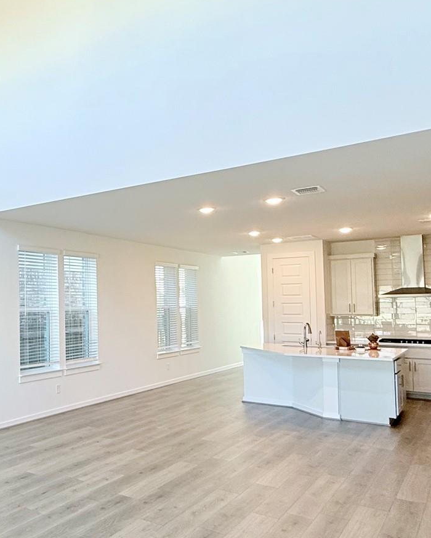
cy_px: 287
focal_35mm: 32
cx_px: 7
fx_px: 510
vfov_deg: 55.6
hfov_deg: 40.5
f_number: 2.2
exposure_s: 1/120
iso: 100
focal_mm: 2.22
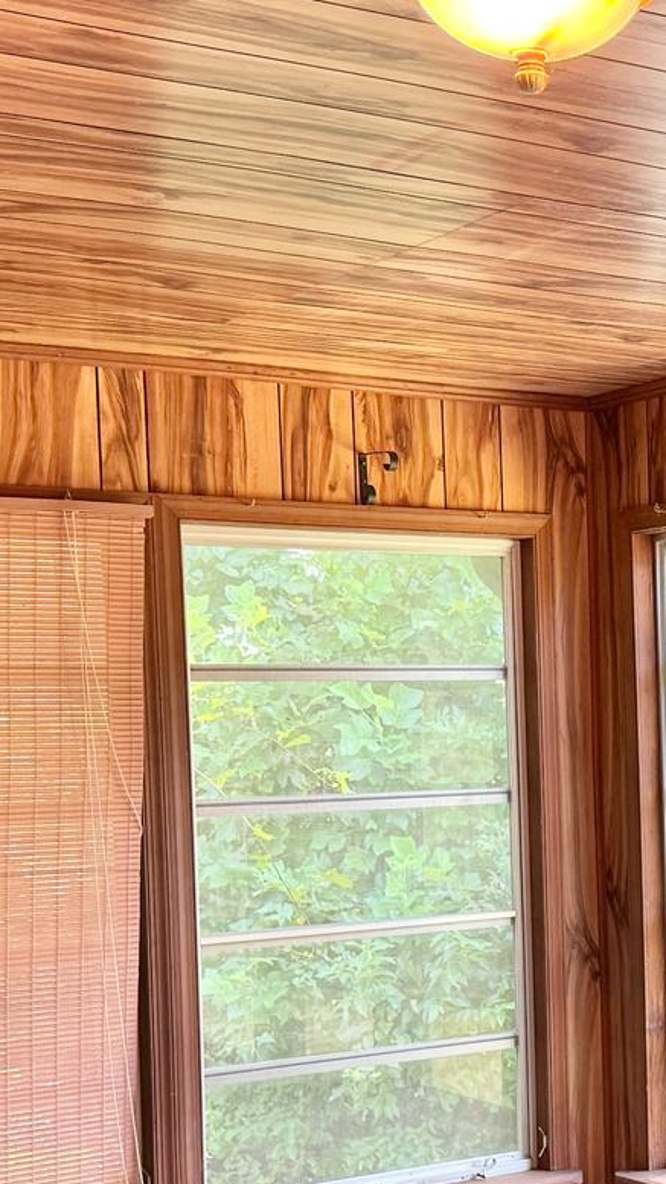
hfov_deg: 16.7
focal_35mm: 69
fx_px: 2164
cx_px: 812
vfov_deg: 30.3
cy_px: 804
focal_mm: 6.76
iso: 160
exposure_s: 1/120
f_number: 1.78
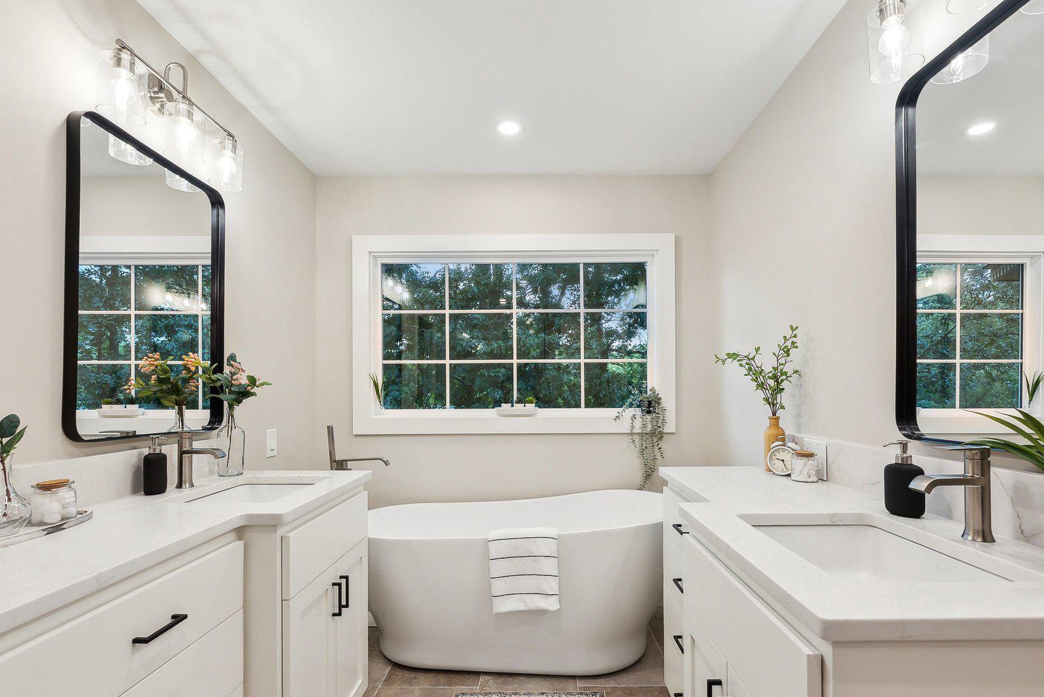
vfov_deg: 73.5
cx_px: 538
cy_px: 388
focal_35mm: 16
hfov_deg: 96.7
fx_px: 464
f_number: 7.1
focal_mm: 12
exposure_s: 1/40
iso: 640
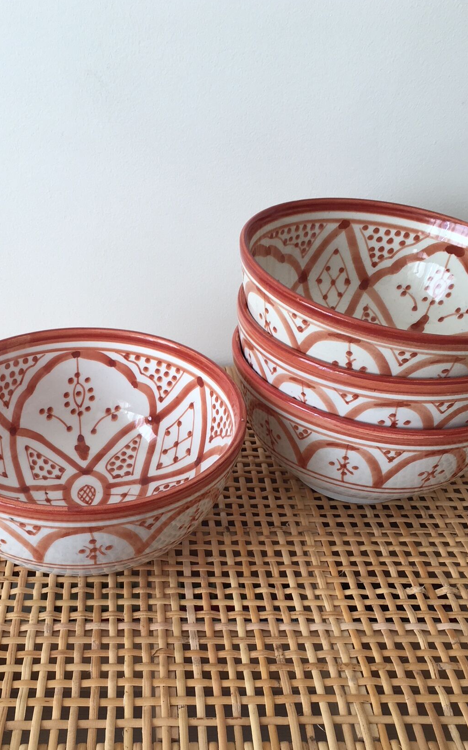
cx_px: 162
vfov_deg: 51.3
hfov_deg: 33.3
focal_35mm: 38
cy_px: 436
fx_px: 776
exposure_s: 1/50
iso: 25
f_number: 2.2
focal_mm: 4.15
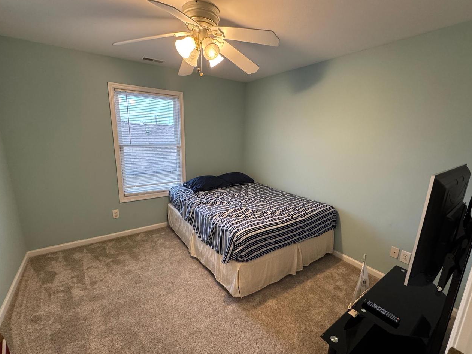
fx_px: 218
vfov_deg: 78.1
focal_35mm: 16
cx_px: 241
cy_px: 182
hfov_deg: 94.5
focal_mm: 2.22
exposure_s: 1/60
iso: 250
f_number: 2.2
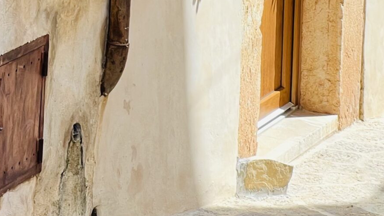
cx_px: -137
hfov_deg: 8.7
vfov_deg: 5.0
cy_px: -93
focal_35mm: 243
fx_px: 2474
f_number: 2.8
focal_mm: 9
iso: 32
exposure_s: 1/99
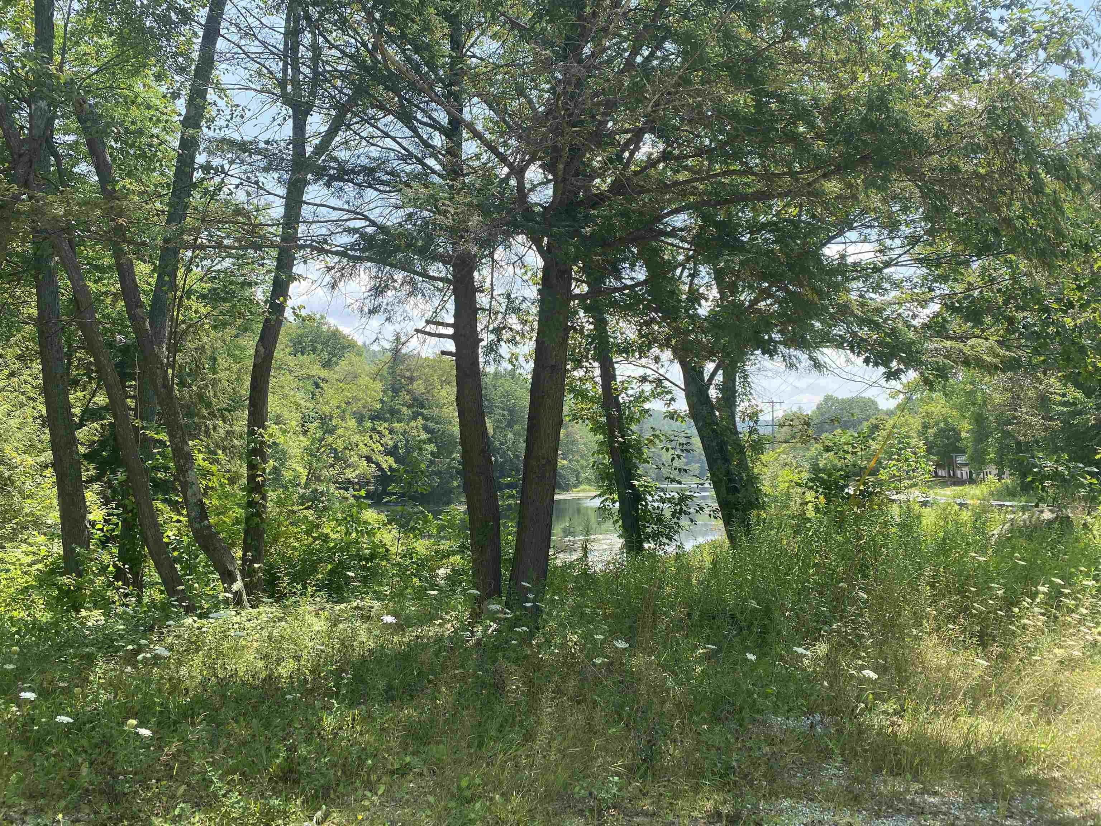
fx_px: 827
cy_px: 413
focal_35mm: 26
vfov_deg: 53.1
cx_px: 550
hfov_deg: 67.3
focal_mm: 4.25
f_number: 1.8
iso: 32
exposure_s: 1/965
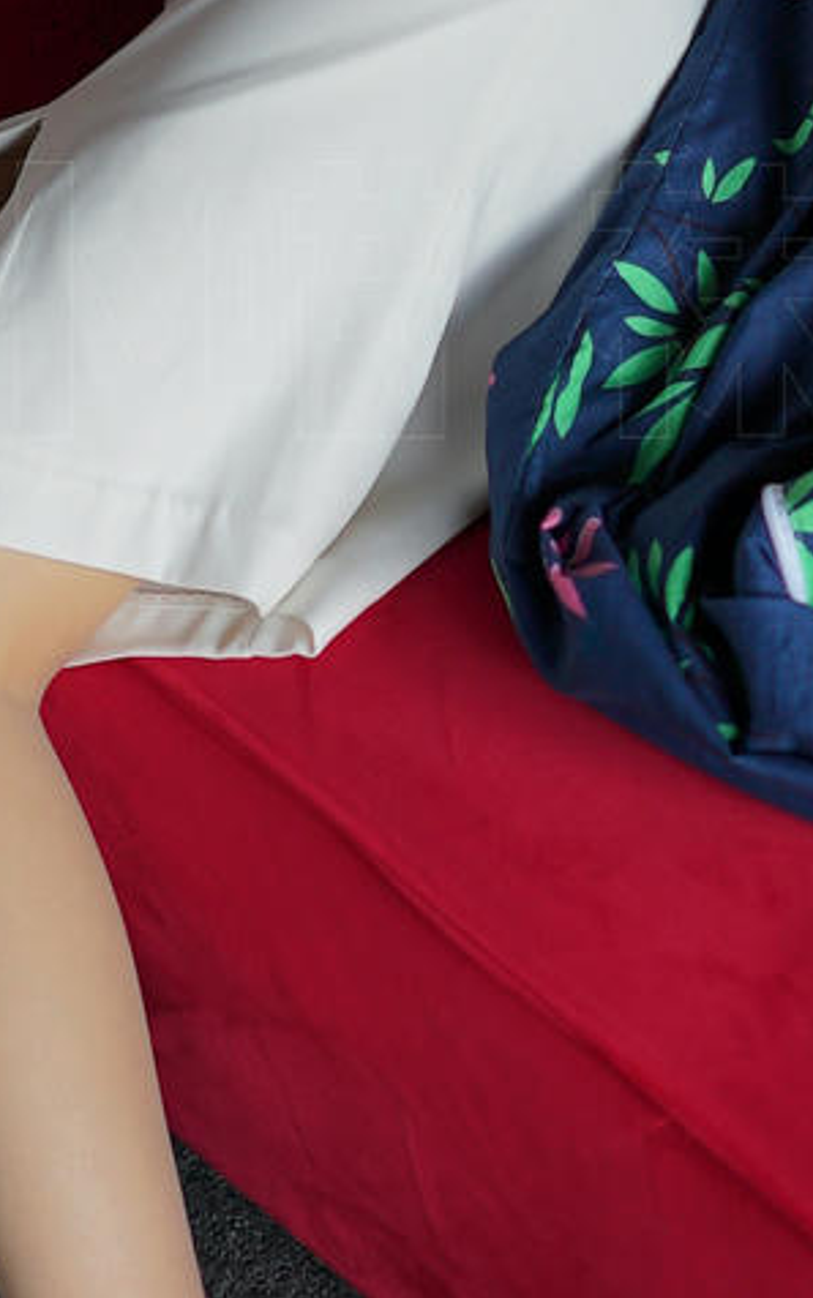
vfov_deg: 18.9
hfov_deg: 11.9
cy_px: 265
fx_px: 3859
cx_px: 41
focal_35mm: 109
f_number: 2
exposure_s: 1/200
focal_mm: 24
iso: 100
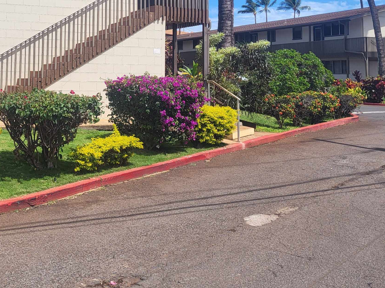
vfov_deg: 29.3
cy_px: 44
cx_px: 94
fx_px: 534
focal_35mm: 48
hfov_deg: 38.6
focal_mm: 5.4
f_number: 1.8
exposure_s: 1/2410
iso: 40
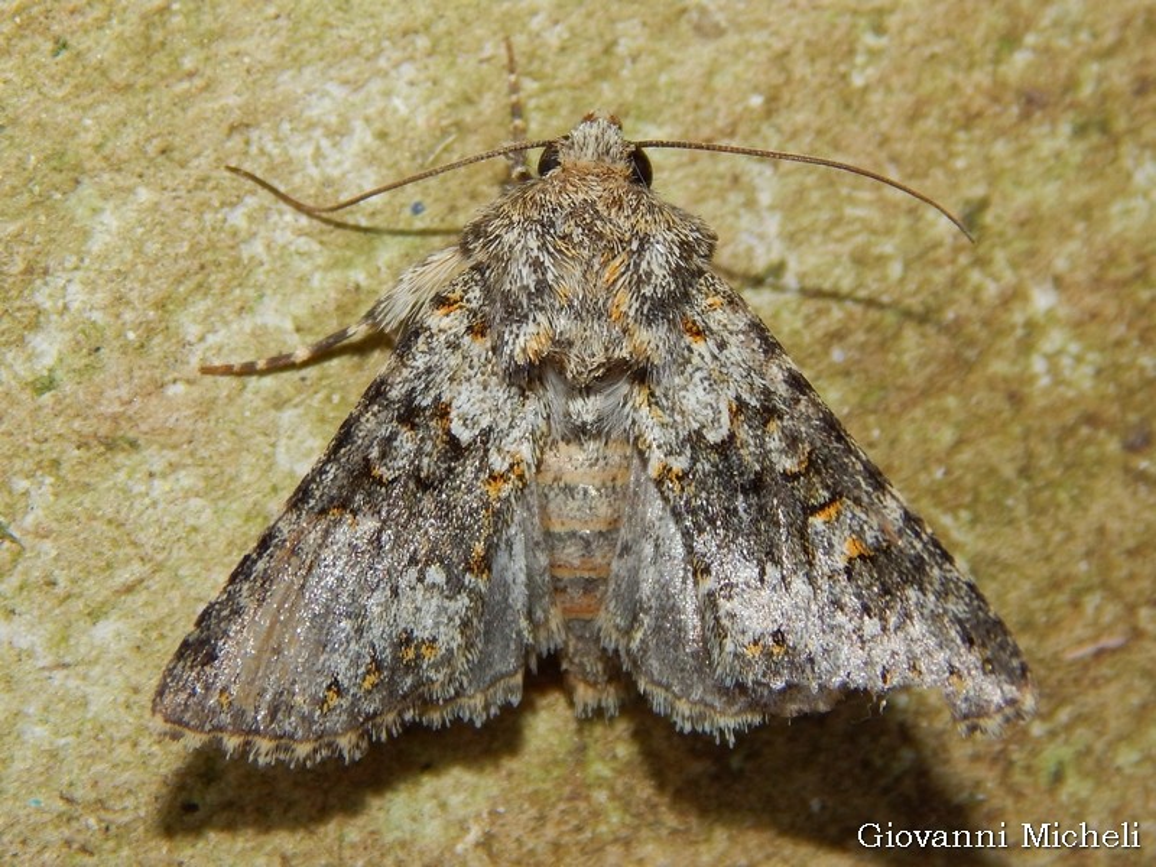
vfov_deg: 11.2
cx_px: 578
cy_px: 434
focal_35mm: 132
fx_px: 4408
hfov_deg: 14.9
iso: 125
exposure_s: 1/40
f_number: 9.6
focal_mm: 23.4
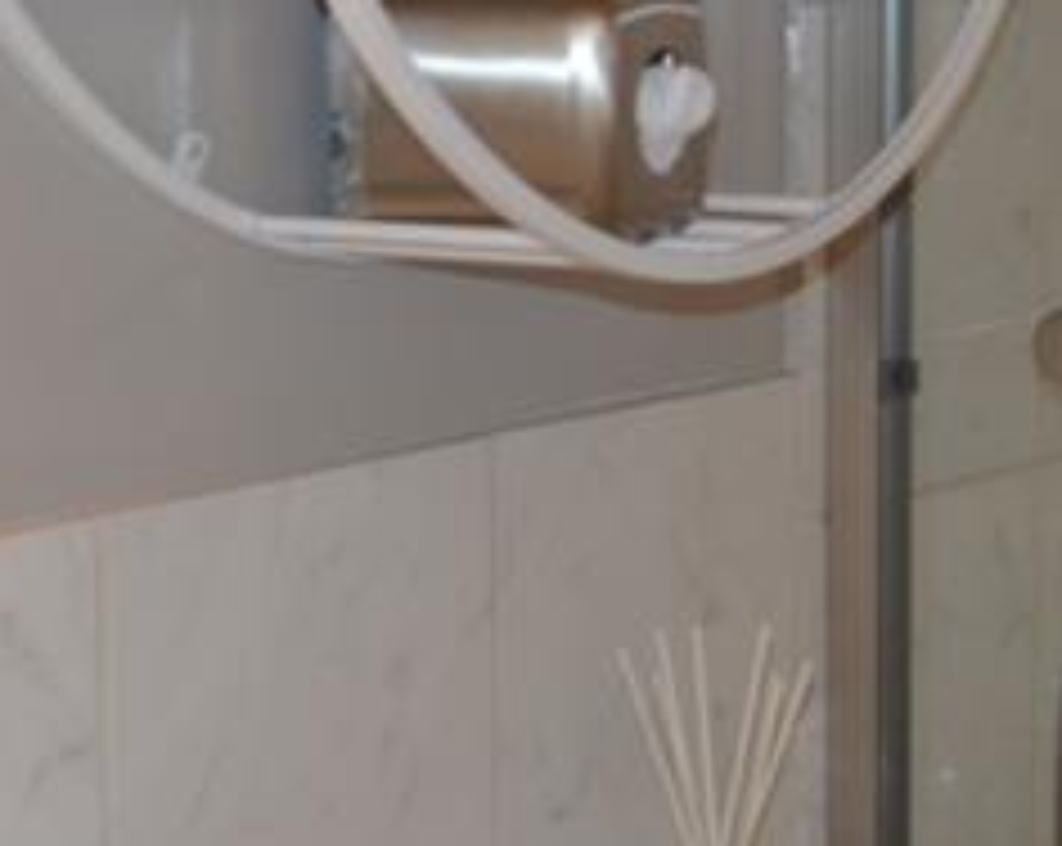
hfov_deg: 16.8
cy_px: 486
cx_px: 1246
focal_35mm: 110
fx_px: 3452
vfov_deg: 14.0
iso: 400
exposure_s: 1/60
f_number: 4
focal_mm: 18
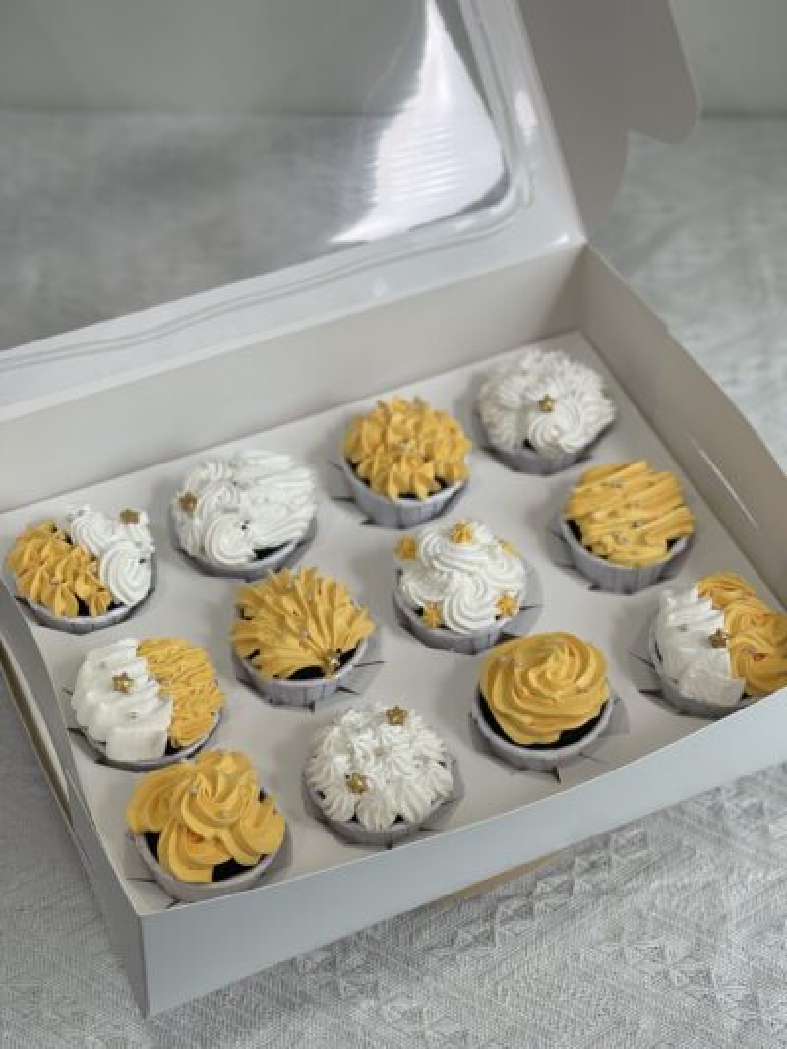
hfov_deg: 22.9
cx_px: 394
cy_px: 524
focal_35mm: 64
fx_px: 1939
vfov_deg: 30.3
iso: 40
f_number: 2.2
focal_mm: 7.5
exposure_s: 1/100
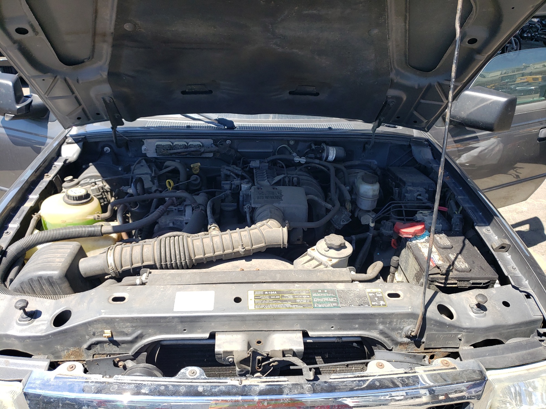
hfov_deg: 67.3
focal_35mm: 26
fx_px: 410
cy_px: 204
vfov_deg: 53.1
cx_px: 273
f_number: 1.5
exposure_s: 1/833
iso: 50
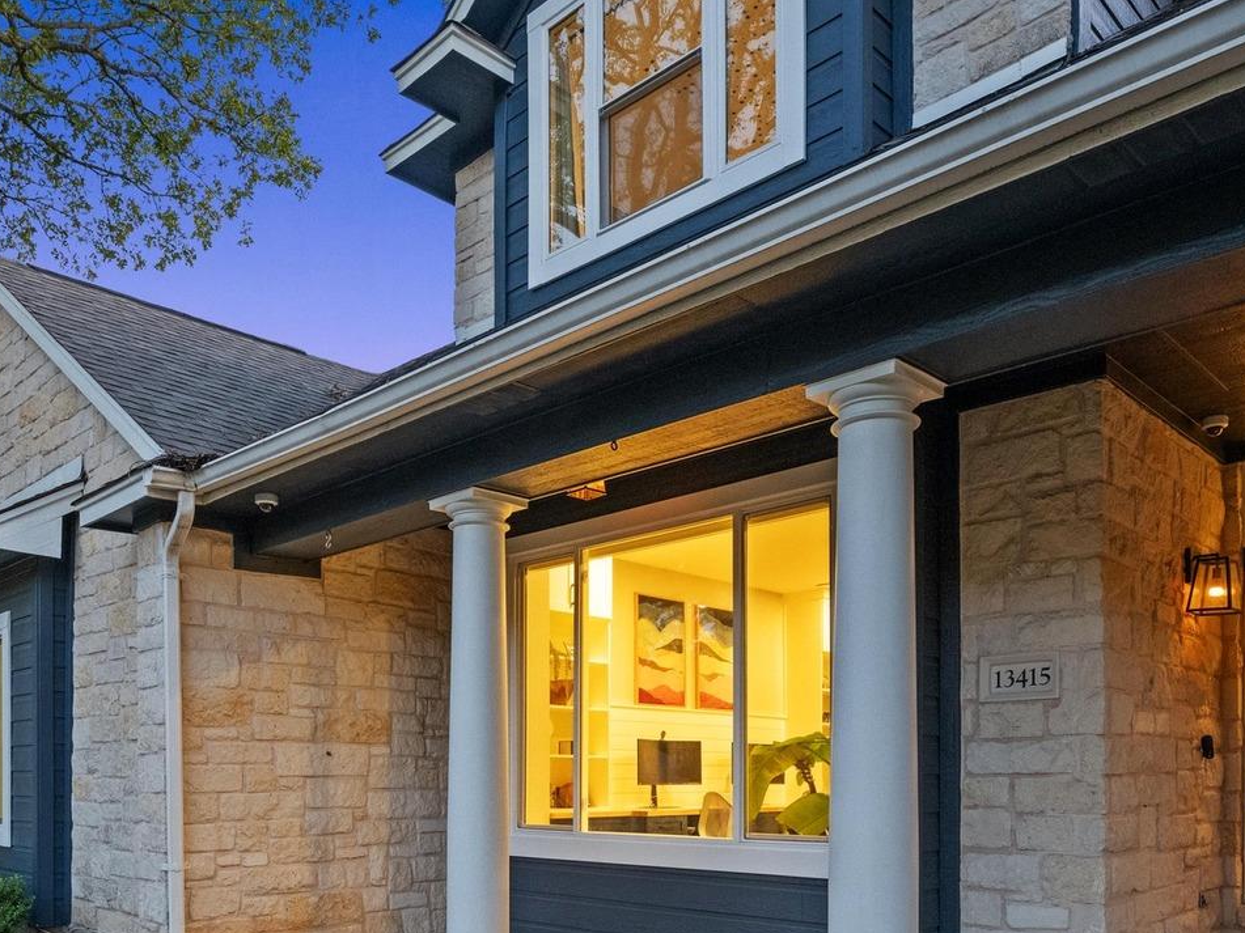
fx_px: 1043
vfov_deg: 45.0
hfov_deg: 61.6
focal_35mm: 29
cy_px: 786
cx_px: 592
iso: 2000
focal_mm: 14
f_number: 7.1
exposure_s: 1/13
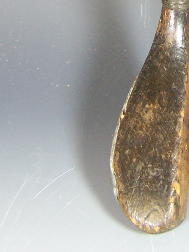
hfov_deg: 12.0
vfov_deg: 15.7
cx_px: 214
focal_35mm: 121
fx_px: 881
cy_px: -53
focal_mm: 6.3
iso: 140
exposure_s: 1/15
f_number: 2.8
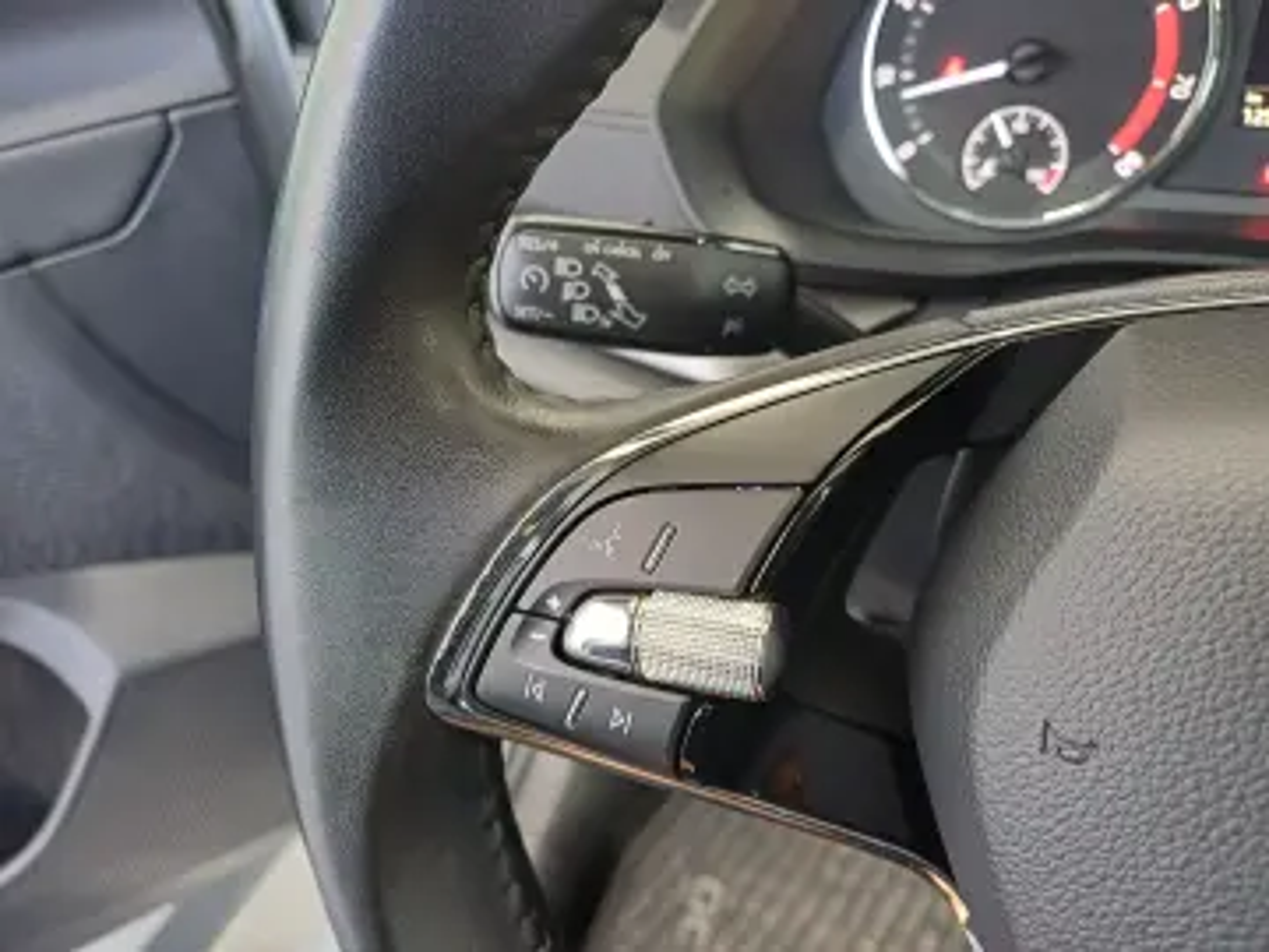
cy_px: 476
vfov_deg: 54.9
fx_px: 916
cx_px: 634
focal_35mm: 25
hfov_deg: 69.4
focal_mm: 4.65
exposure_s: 1/33.3
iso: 250
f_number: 1.8
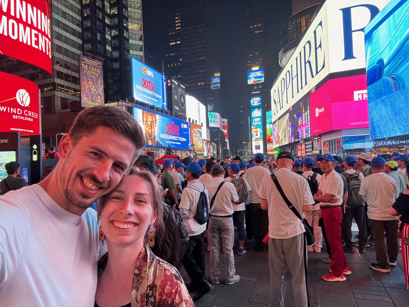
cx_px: 204
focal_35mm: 23
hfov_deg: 73.9
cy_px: 154
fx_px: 272
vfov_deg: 58.9
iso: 125
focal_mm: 2.69
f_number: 1.9
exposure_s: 1/60
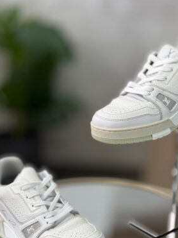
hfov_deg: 21.3
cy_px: 128
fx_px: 473
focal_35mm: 69
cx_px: 106
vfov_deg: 28.2
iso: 80
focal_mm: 6.76
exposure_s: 1/121
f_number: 1.78
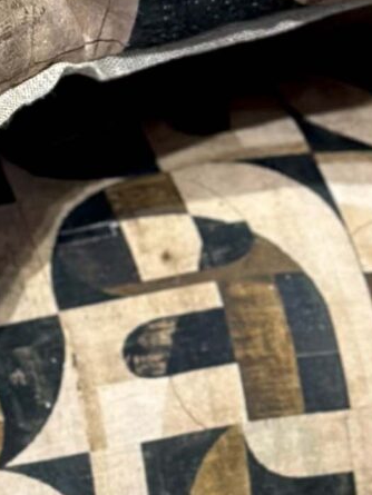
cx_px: -112
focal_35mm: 276
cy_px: -528
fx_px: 3953
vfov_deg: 6.9
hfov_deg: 5.4
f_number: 1.78
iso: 200
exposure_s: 1/49
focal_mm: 6.86
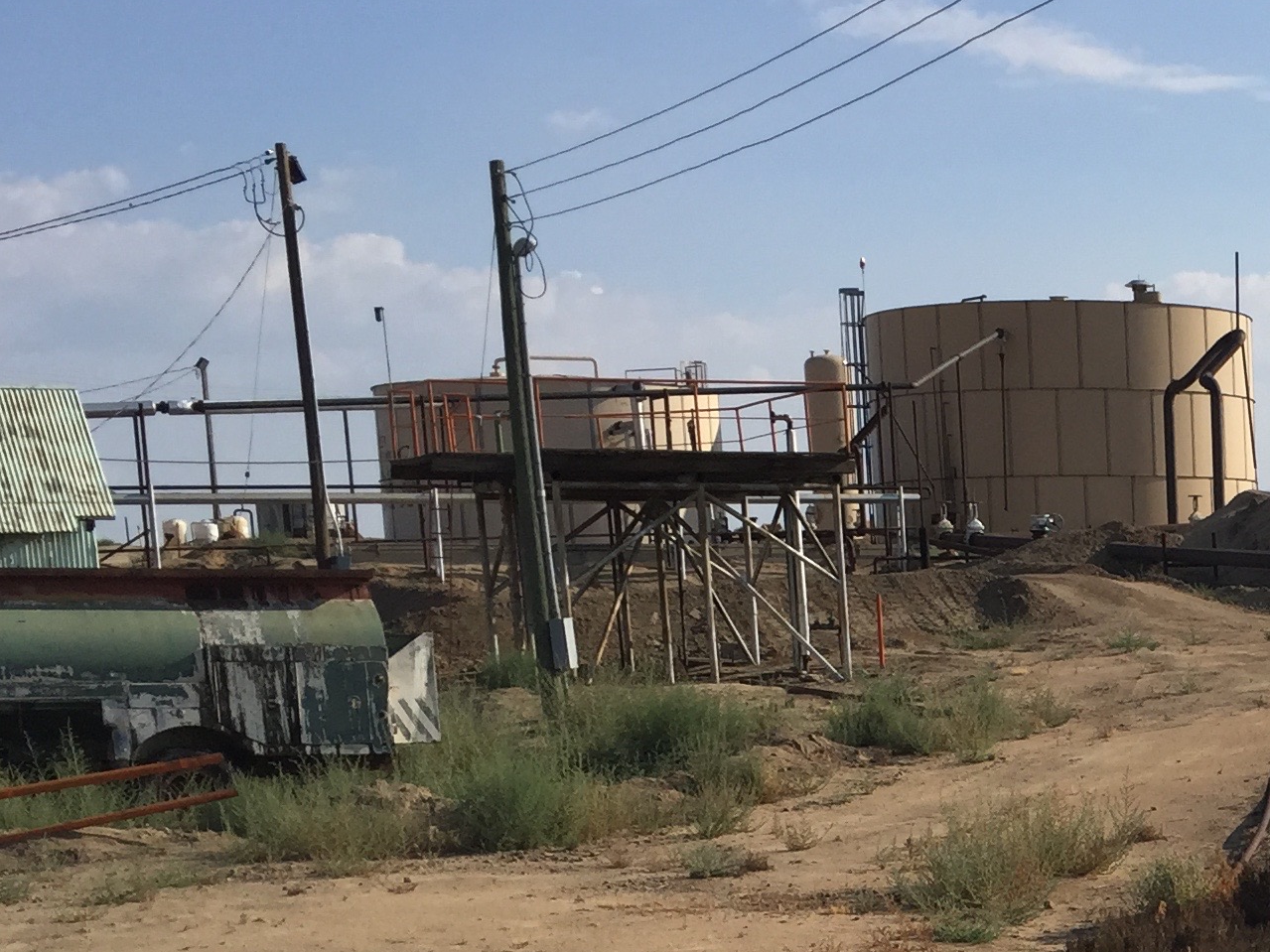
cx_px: 1461
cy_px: 1126
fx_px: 2715
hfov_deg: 24.3
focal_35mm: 74
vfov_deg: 18.9
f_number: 2.2
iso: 32
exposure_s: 1/2639
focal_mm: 4.15
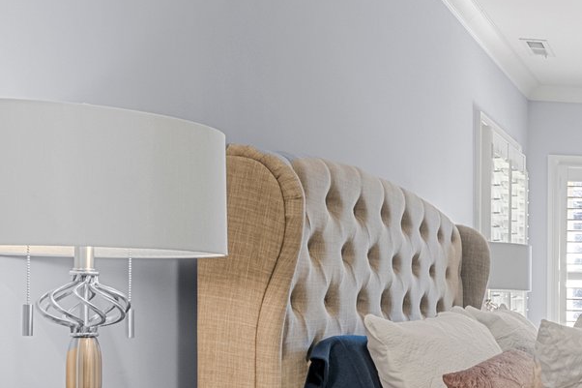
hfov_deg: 27.4
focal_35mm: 51
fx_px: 824
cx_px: 866
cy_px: 346
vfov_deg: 25.7
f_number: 7.1
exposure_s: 1/1.67
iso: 400
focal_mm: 15
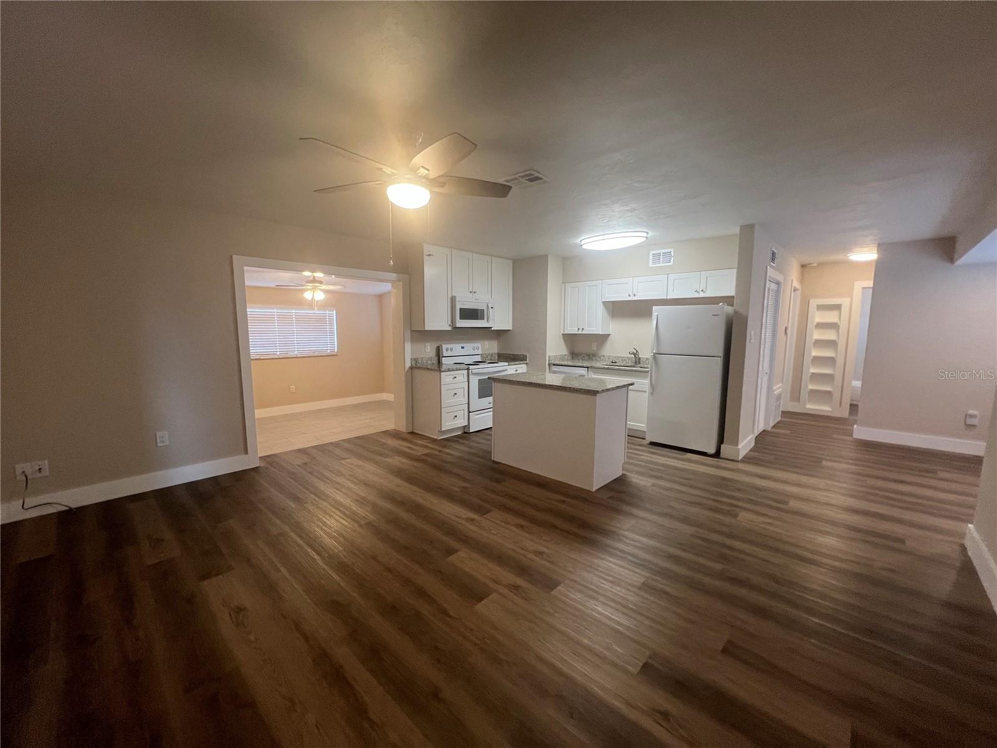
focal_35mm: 13
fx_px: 374
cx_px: 498
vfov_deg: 89.9
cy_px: 374
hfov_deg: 106.2
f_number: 1.8
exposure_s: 1/120
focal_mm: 1.57
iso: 250
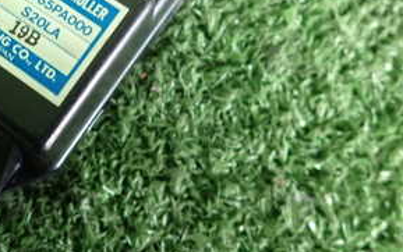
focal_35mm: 55
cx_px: 64
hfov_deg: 35.3
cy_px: -7
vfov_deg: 22.6
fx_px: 604
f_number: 2
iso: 250
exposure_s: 1/30
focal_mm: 4.5
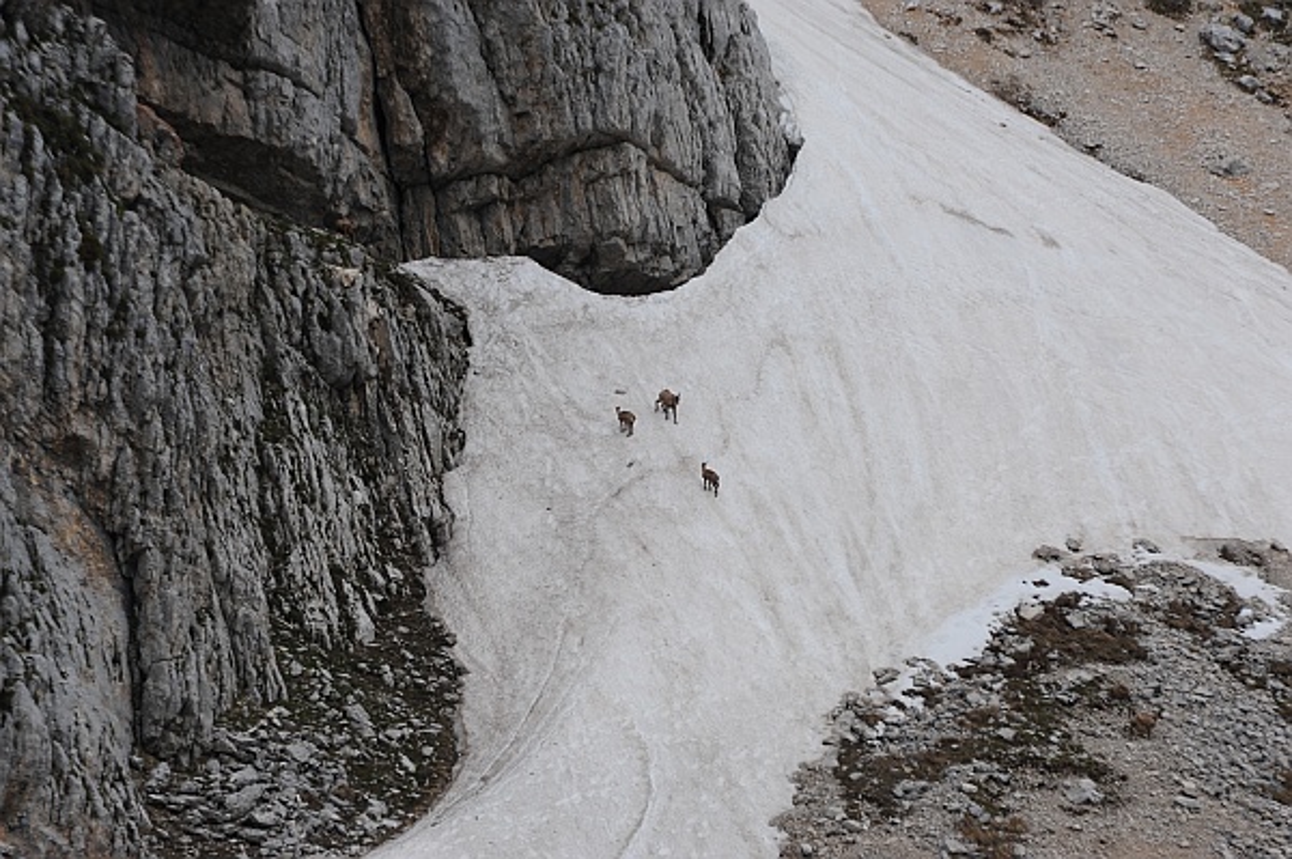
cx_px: 646
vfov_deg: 4.6
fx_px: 10758
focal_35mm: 300
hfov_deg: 6.9
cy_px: 430
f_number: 13
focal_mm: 300
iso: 200
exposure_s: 1/640
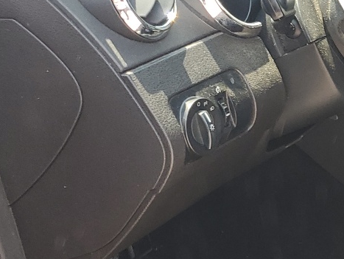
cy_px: 213
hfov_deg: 18.8
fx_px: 885
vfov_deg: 16.5
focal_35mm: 89
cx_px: 550
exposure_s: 1/238
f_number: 1.5
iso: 50
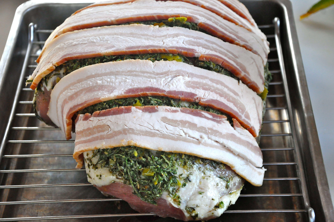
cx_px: 167
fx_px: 806
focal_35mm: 87
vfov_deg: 15.7
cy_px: 111
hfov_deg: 23.4
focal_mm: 58
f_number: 5
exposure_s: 1/80
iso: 1600
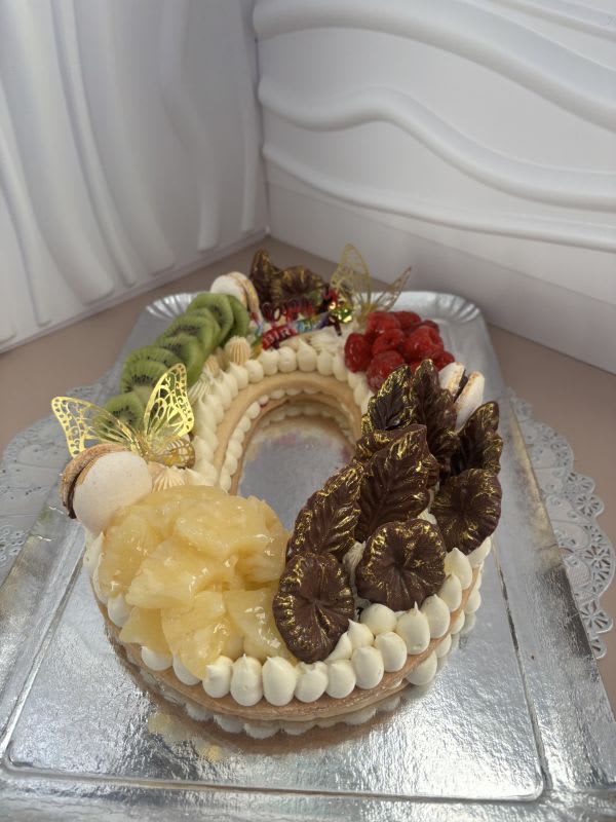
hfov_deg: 53.1
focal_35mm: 26
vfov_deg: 67.3
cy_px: 411
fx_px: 617
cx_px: 308
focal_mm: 6
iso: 50
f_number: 1.6
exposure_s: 1/161
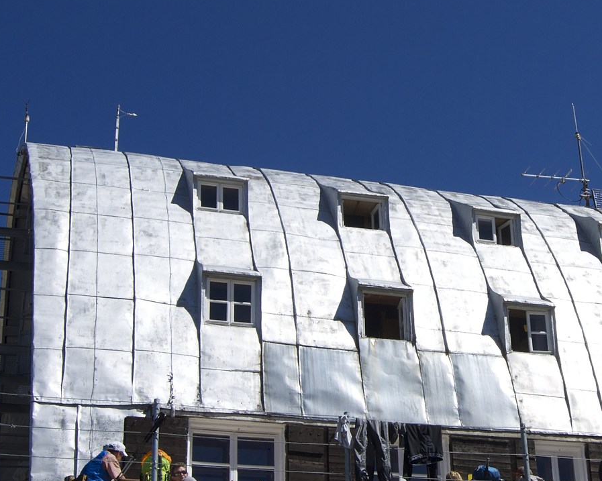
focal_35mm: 83
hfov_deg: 22.7
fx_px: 1478
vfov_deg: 18.5
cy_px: 175
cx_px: 485
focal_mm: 22
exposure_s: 1/320
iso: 100
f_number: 9
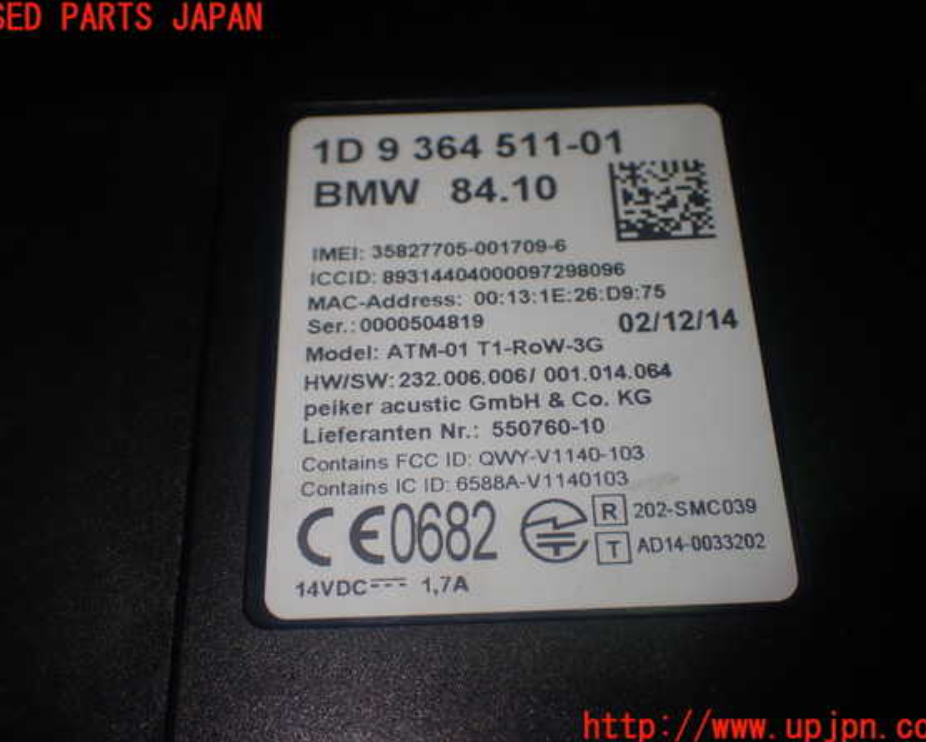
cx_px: 460
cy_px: 374
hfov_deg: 45.8
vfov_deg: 37.3
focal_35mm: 40
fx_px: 1096
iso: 100
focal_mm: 6.83
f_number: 2.7
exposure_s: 1/100
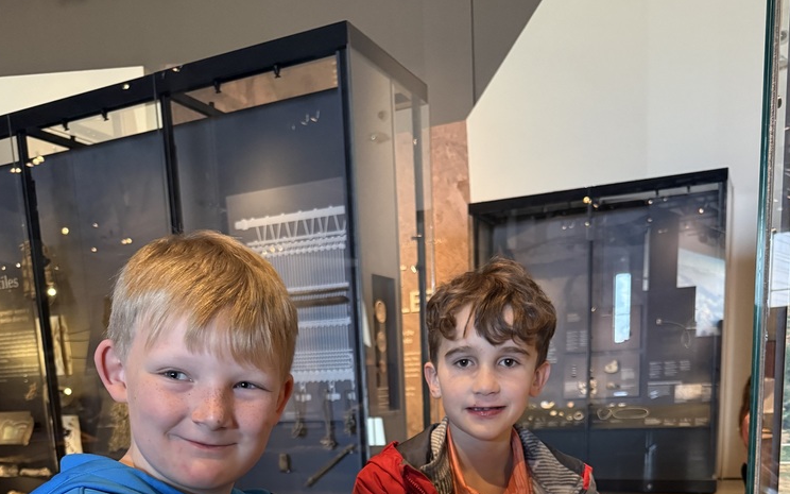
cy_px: 534
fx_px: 754
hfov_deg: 55.3
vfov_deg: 32.3
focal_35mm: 35
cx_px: 396
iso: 800
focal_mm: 6.76
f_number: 1.78
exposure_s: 1/60
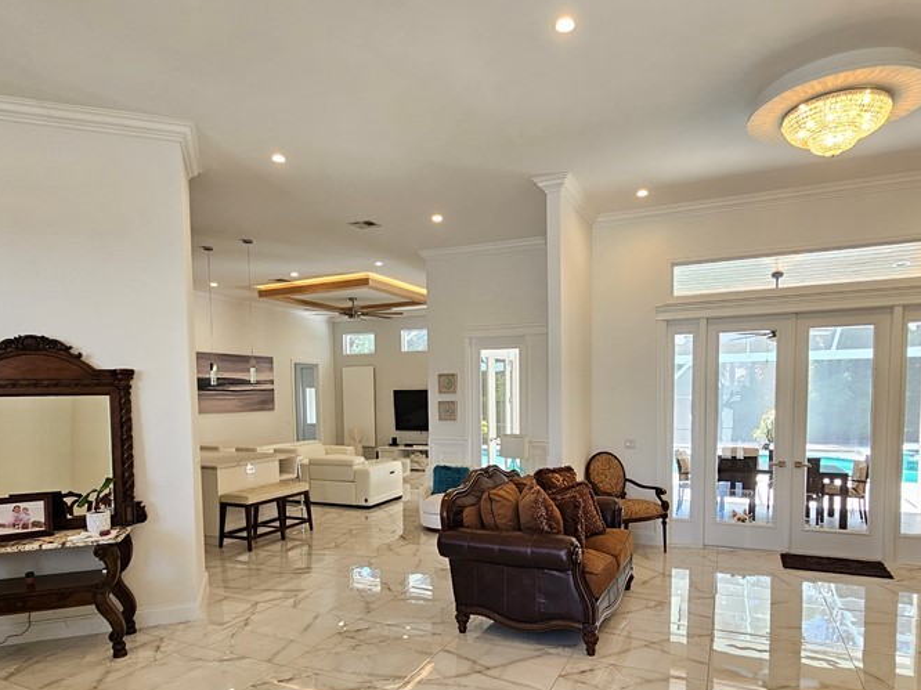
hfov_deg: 81.8
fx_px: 532
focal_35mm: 20
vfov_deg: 64.9
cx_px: 456
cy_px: 434
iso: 80
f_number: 2.2
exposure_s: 1/60
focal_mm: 2.2
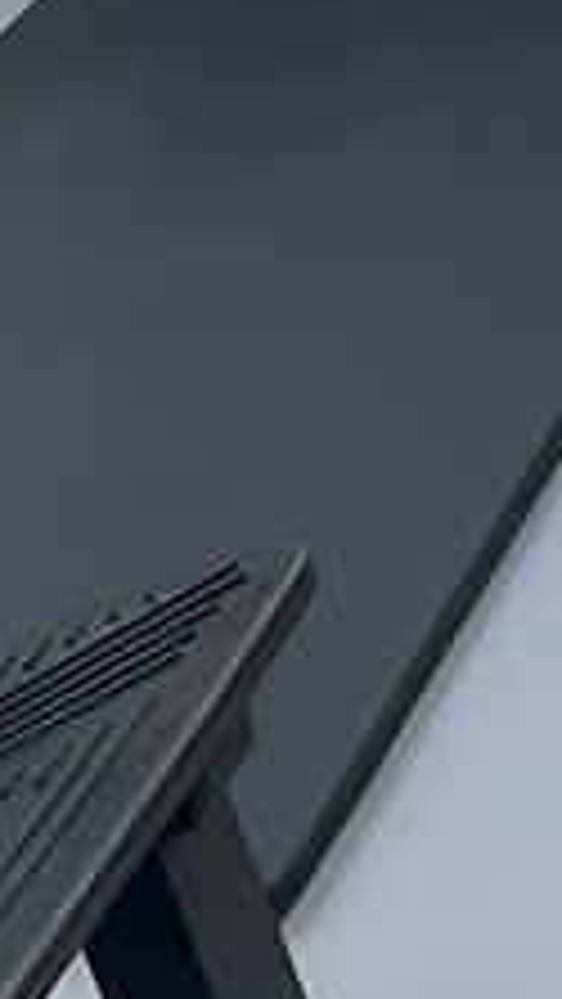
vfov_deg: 8.0
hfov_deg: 4.6
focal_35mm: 255
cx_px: 1605
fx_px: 6750
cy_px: -1080
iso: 50
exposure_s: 1/100
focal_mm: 5.7
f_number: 1.5
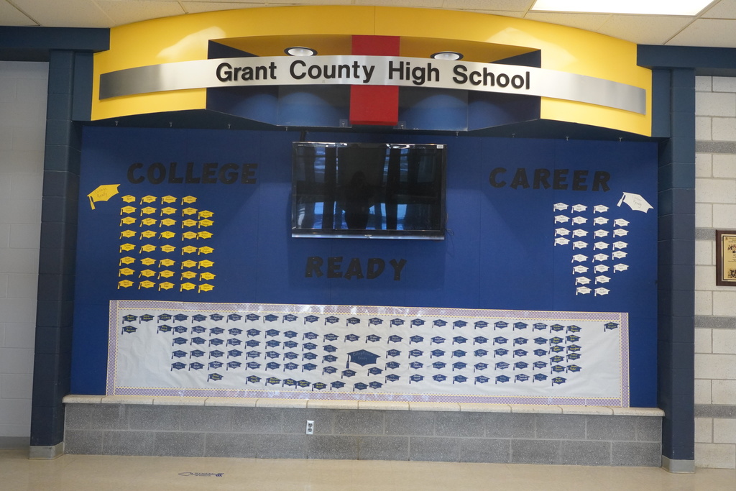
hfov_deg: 55.1
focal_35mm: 34
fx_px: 705
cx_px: 368
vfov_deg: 38.4
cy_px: 246
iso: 2000
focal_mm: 23
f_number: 4
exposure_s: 1/160
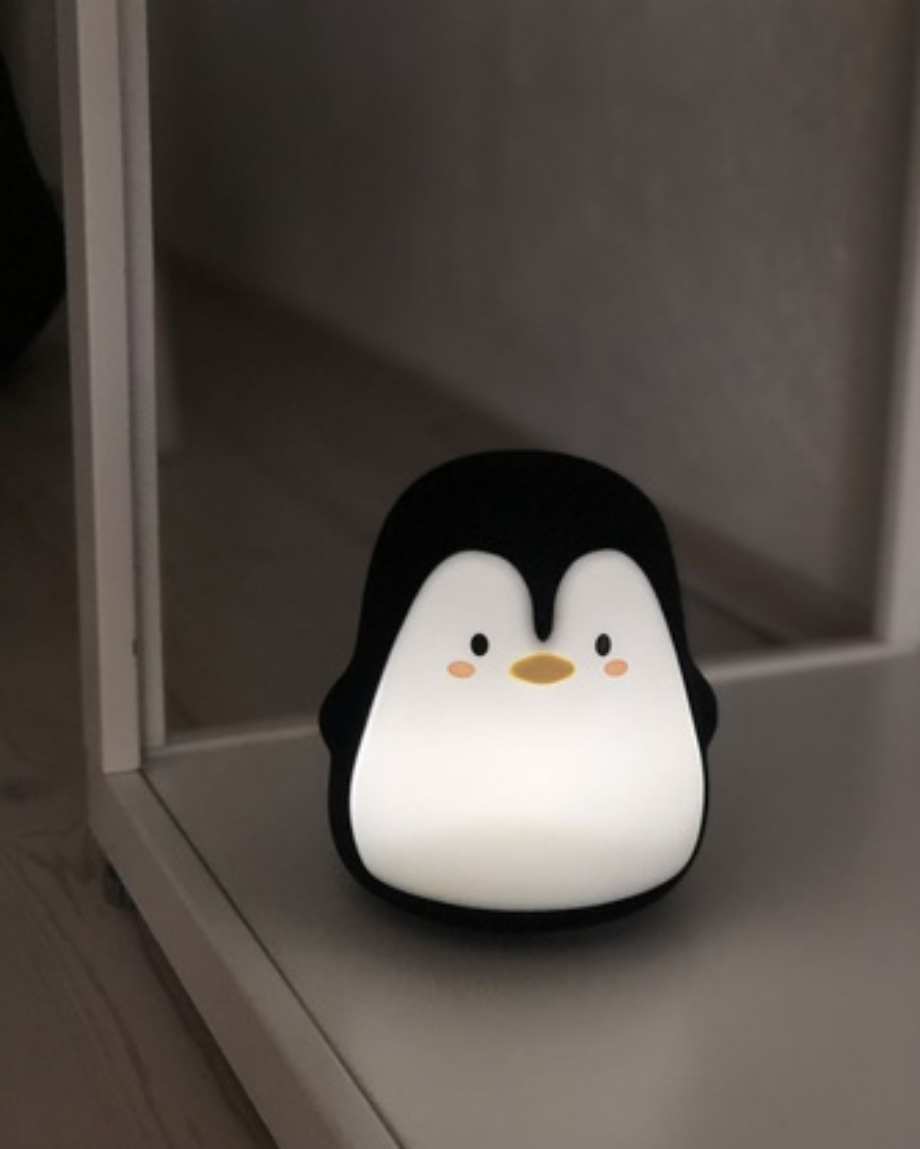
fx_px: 2041
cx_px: 463
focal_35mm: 60
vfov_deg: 31.4
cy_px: 540
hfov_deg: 25.4
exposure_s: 1/30
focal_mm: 6.6
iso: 200
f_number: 2.8
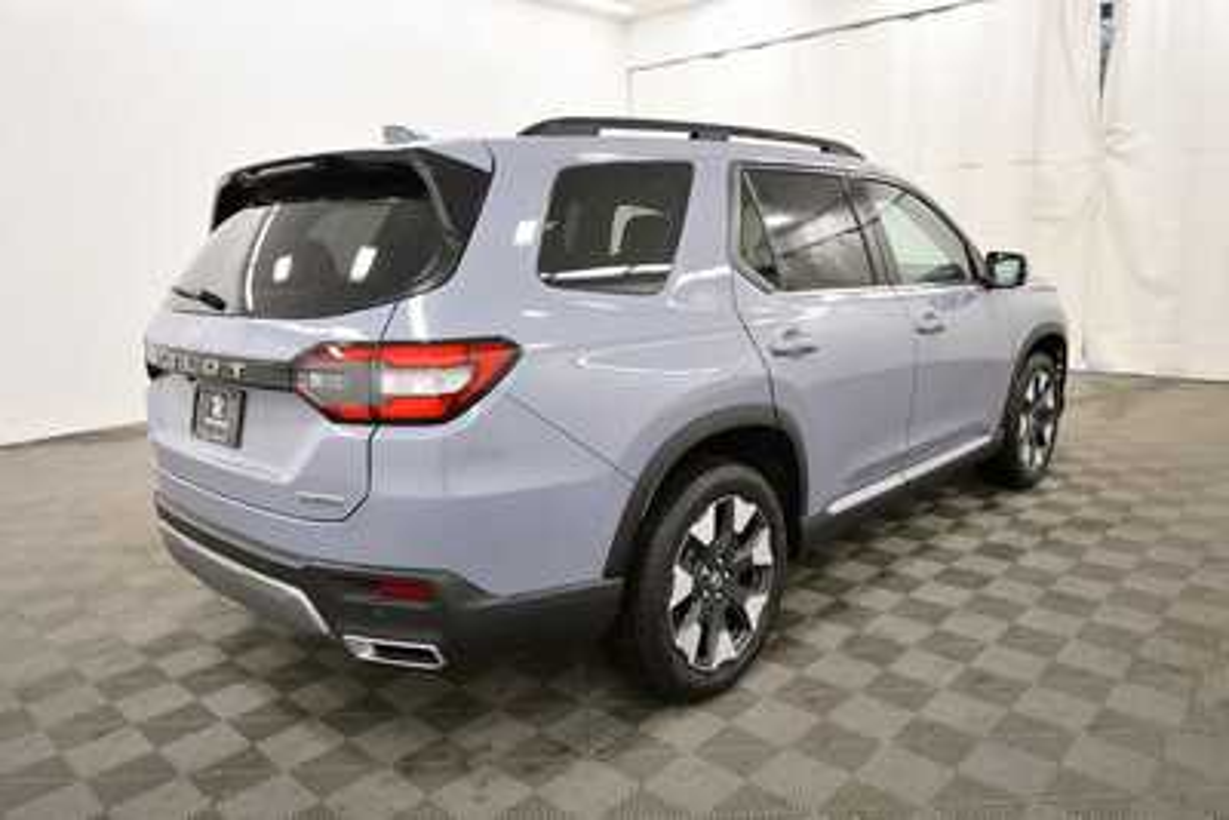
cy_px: 410
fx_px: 854
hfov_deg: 71.5
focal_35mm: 25
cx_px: 614
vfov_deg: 51.3
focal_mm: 17
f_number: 5.3
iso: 1100
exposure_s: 1/125
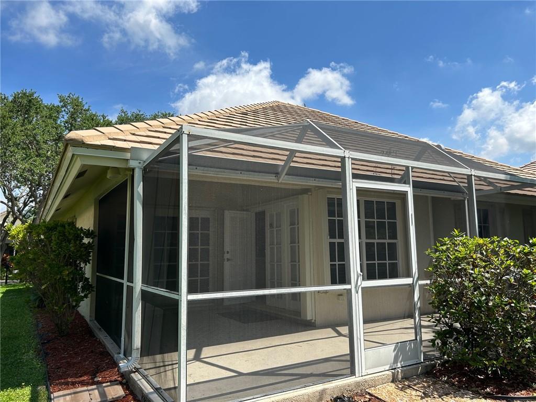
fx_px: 403
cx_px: 268
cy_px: 201
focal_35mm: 26
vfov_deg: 53.1
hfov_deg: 67.3
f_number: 1.5
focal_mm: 5.7
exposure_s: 1/3831
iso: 50
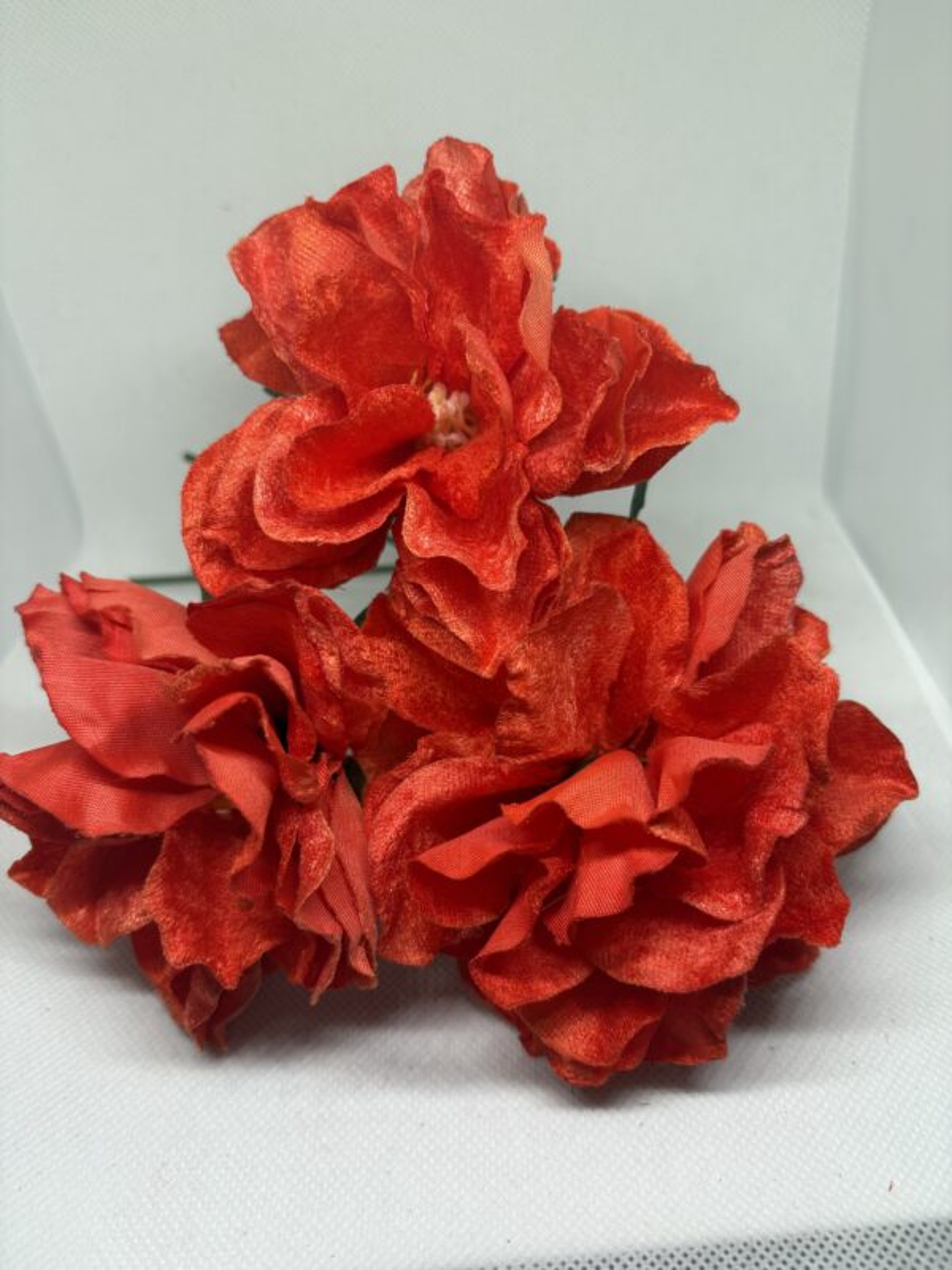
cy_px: 635
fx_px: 953
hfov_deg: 53.1
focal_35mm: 26
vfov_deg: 67.3
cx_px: 476
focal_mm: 5.96
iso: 32
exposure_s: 1/121
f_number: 1.6
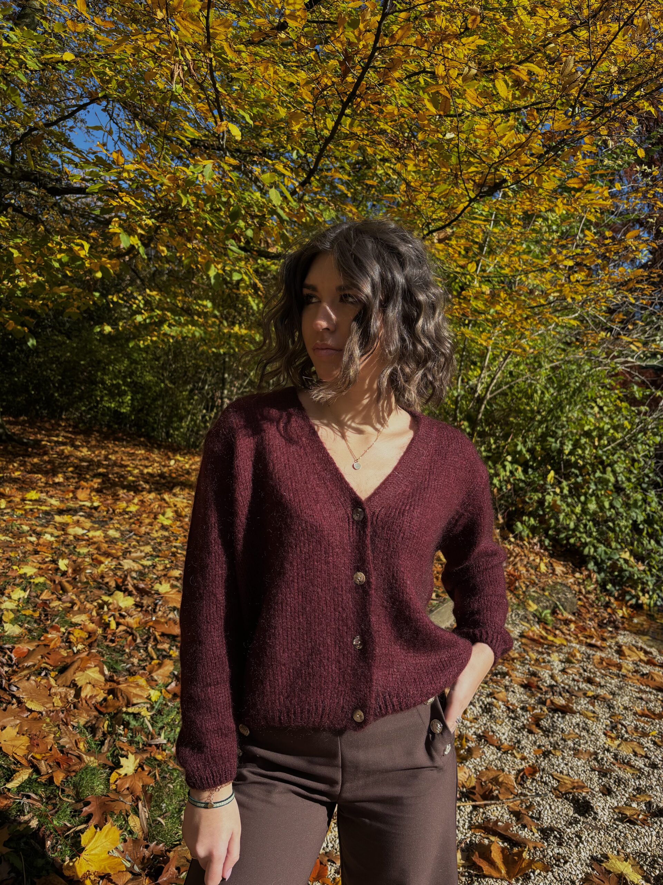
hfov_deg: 53.1
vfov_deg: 67.3
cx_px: 332
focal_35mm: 26
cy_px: 442
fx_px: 664
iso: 50
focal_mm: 5.96
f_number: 1.6
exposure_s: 1/1616
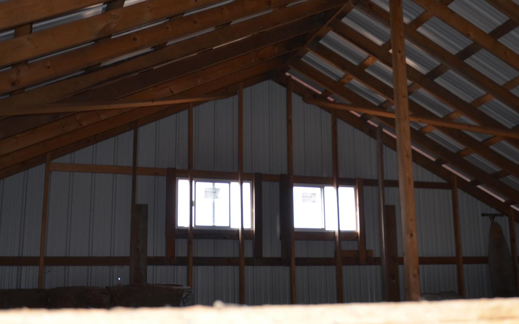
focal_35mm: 49
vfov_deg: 26.2
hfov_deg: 39.5
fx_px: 693
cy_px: 119
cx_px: 412
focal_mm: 18
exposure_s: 1/60
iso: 200
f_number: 3.5
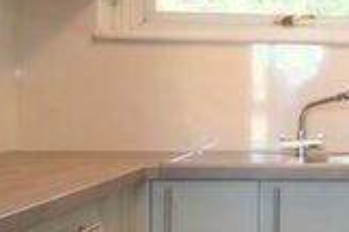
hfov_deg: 28.8
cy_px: 115
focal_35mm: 65
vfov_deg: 20.9
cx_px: 355
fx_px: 630
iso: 400
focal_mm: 10
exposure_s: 1/60
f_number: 3.5
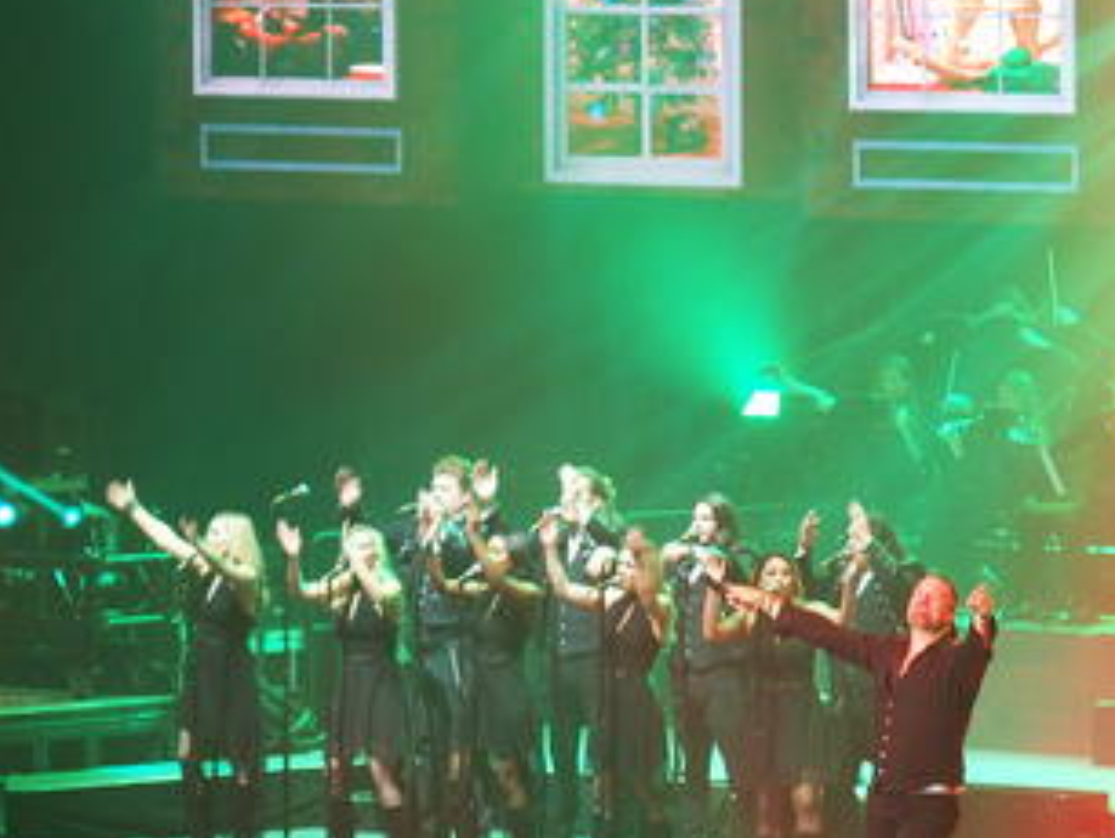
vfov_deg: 5.1
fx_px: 9477
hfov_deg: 6.7
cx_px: 813
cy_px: 565
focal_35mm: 294
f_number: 2.8
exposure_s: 1/100
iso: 500
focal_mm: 42.5
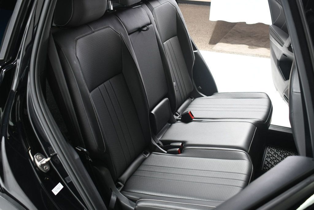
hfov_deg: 42.7
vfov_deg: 29.3
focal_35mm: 46
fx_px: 402
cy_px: 105
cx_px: 157
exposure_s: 1/160
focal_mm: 23
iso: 100
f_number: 3.8
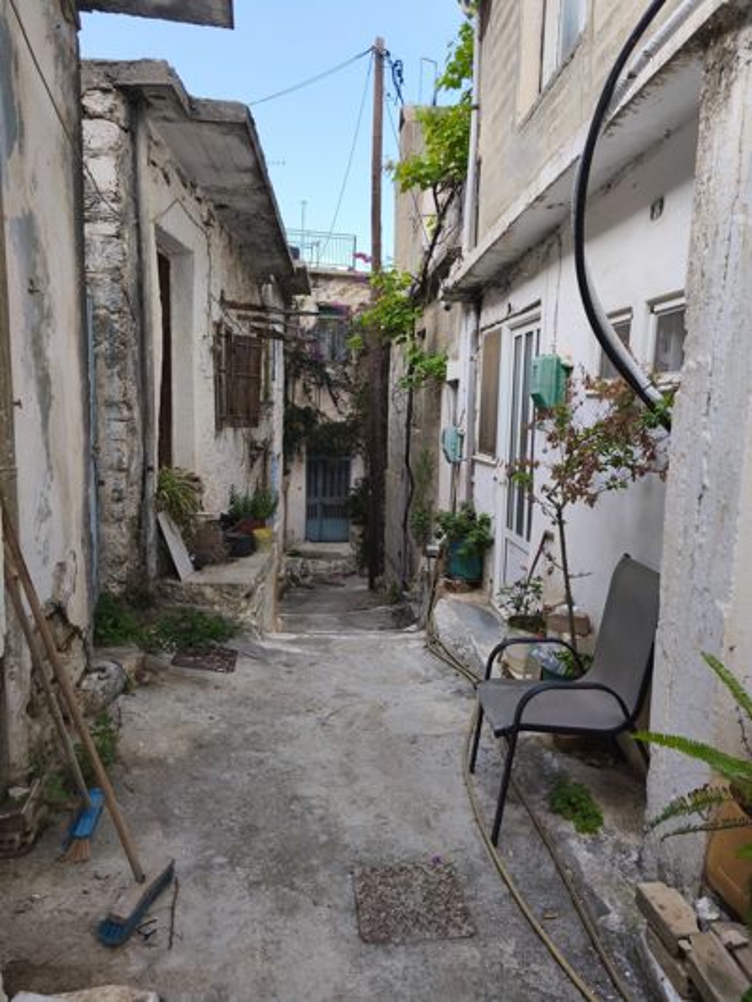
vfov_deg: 73.9
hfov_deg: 58.9
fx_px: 666
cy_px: 501
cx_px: 376
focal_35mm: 23
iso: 160
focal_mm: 5.35
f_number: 1.7
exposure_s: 1/1600
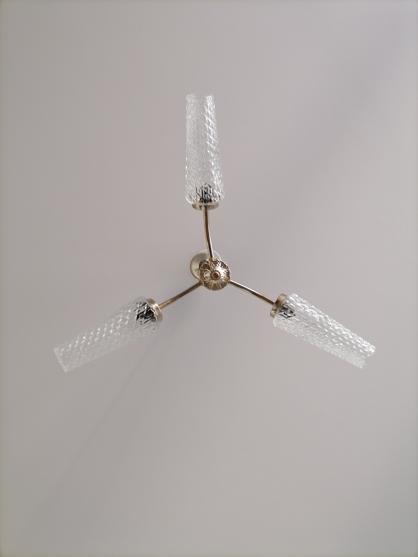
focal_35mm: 26
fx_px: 419
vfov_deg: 67.3
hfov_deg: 53.1
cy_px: 278
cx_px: 209
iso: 80
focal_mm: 5.4
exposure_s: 1/50
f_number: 1.8
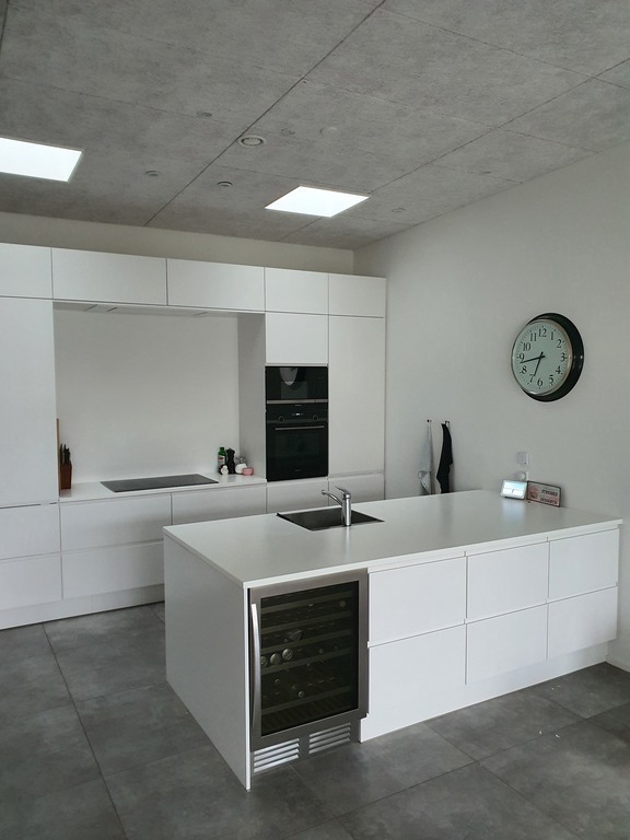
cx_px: 315
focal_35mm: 26
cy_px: 420
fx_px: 631
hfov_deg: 53.1
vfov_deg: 67.3
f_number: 2.4
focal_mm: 4.3
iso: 640
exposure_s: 1/50
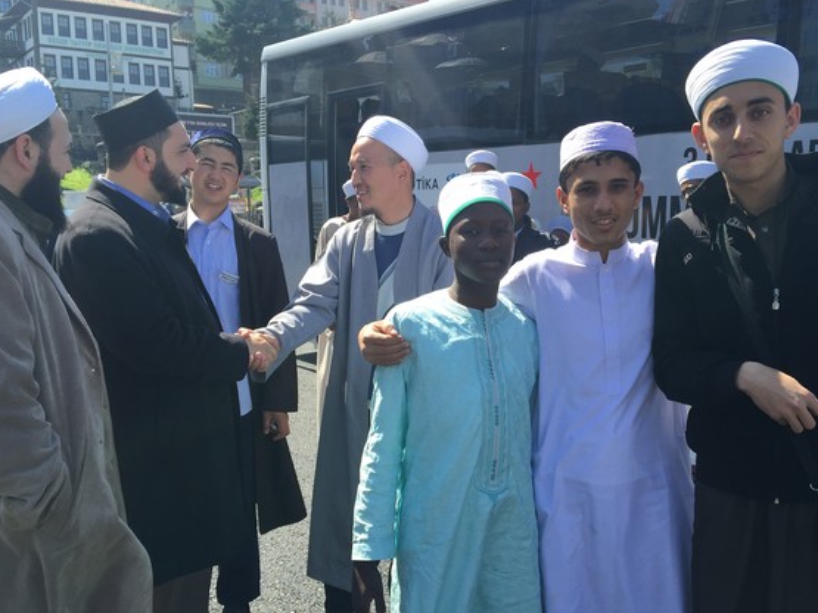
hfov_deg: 52.5
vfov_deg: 40.6
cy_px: 349
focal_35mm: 35
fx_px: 827
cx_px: 464
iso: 32
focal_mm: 4.15
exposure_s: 1/775
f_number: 2.2
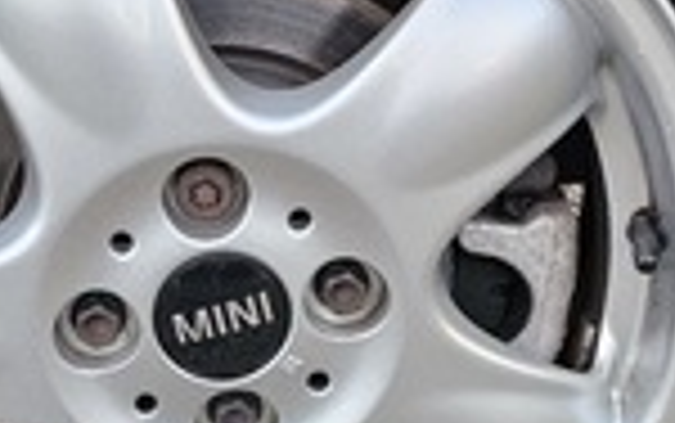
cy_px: 216
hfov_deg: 26.3
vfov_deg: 16.8
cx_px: 207
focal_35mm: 78
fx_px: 1436
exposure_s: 1/120
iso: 800
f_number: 1.7
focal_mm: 6.3
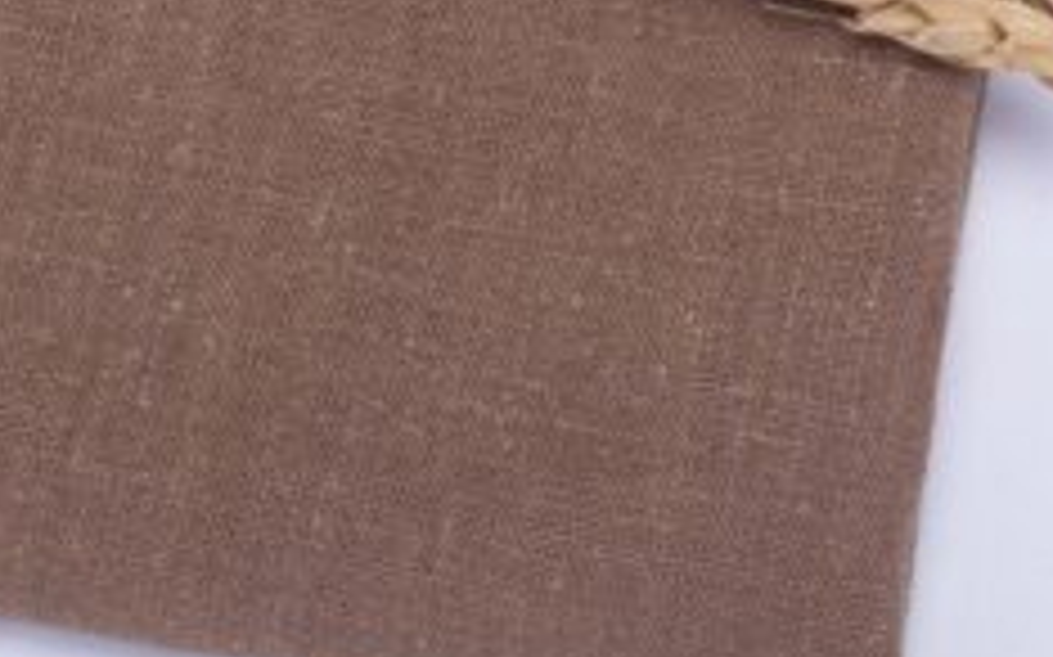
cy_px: 214
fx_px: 3557
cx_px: 428
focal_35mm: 124
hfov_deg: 16.8
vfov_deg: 10.5
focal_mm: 38
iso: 100
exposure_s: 1/125
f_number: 11
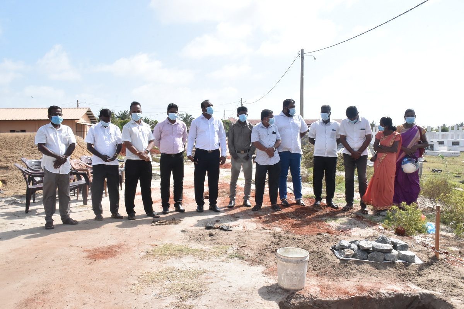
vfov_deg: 40.0
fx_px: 425
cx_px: 232
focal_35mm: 33
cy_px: 154
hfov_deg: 57.2
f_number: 22
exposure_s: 1/200
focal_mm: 22
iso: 1000
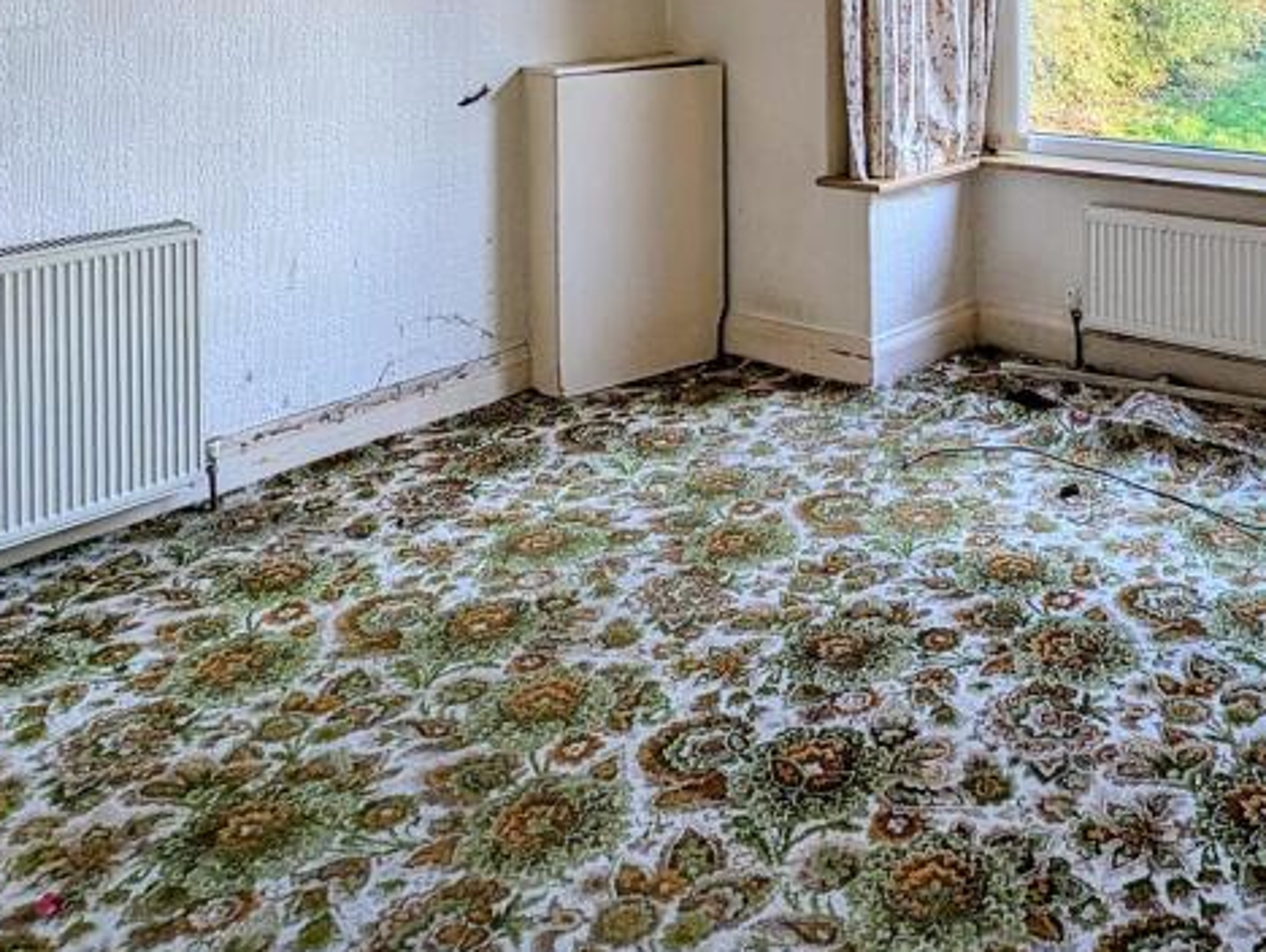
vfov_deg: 36.2
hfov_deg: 49.7
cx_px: 998
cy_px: -26
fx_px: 1281
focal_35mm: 35
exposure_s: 1/54.2
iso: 67
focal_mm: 2.35
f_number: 2.2
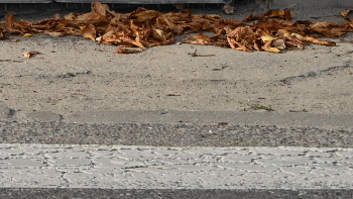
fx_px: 3174
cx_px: -461
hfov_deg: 6.1
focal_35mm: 339
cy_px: -310
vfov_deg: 3.5
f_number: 6.3
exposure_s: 1/500
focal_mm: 70
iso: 125
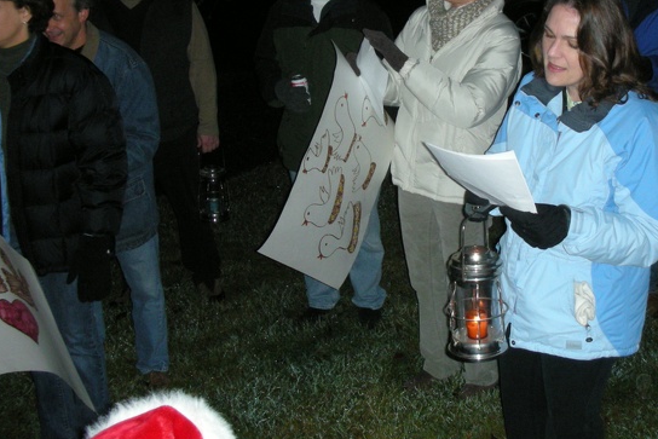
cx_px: 393
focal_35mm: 53
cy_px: 117
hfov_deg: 37.4
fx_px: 969
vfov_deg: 25.3
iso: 202
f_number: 2.8
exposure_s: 1/60
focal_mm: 5.8
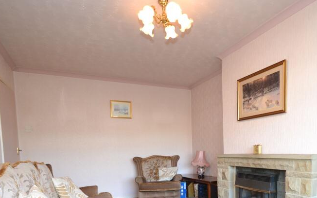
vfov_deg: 47.7
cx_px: 188
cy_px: 164
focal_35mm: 24
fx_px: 207
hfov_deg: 74.1
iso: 450
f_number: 3.5
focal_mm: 10
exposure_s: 1/60
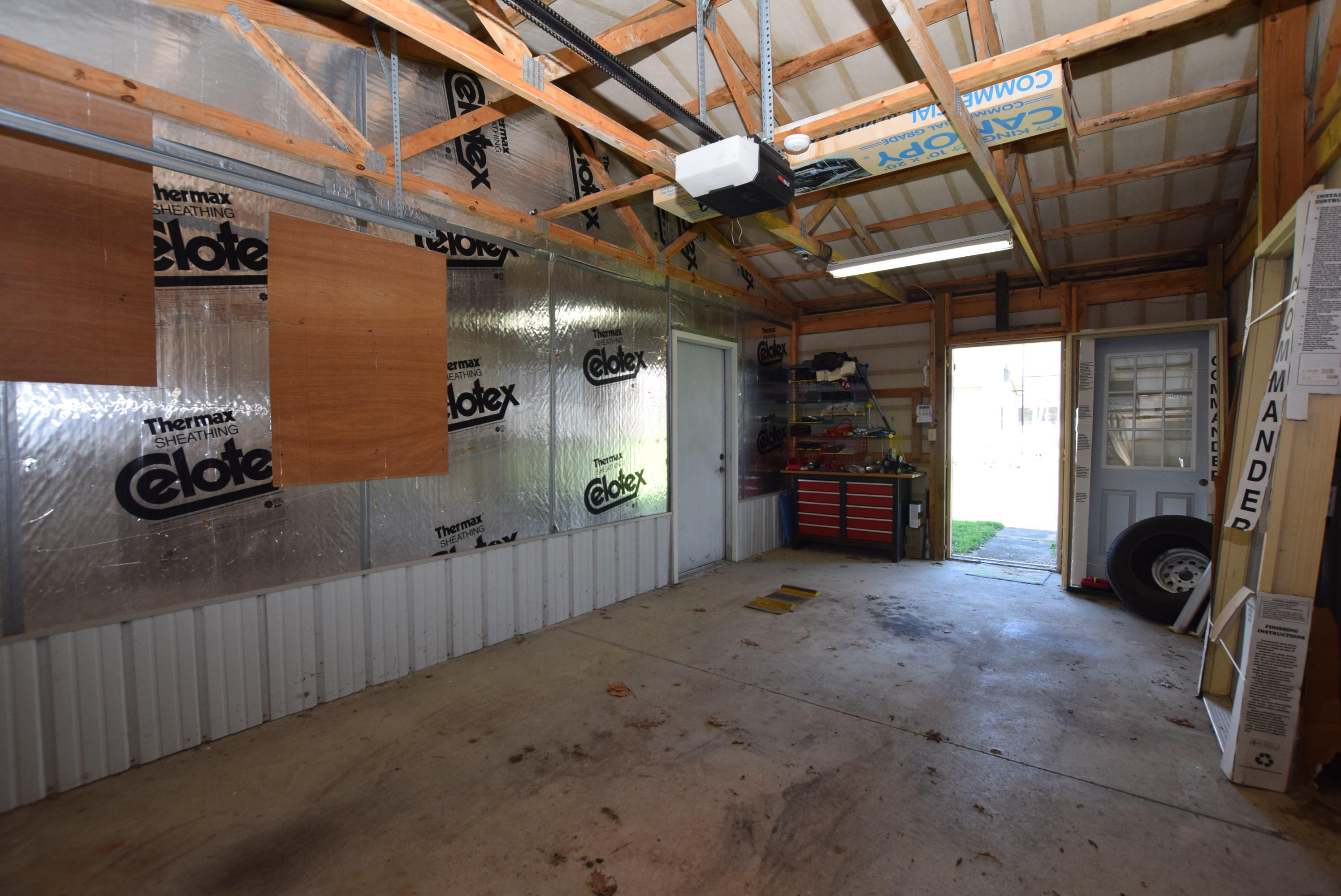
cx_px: 670
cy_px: 448
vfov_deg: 77.4
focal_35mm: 15
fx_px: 559
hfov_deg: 100.3
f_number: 5.6
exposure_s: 1/125
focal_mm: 10
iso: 800
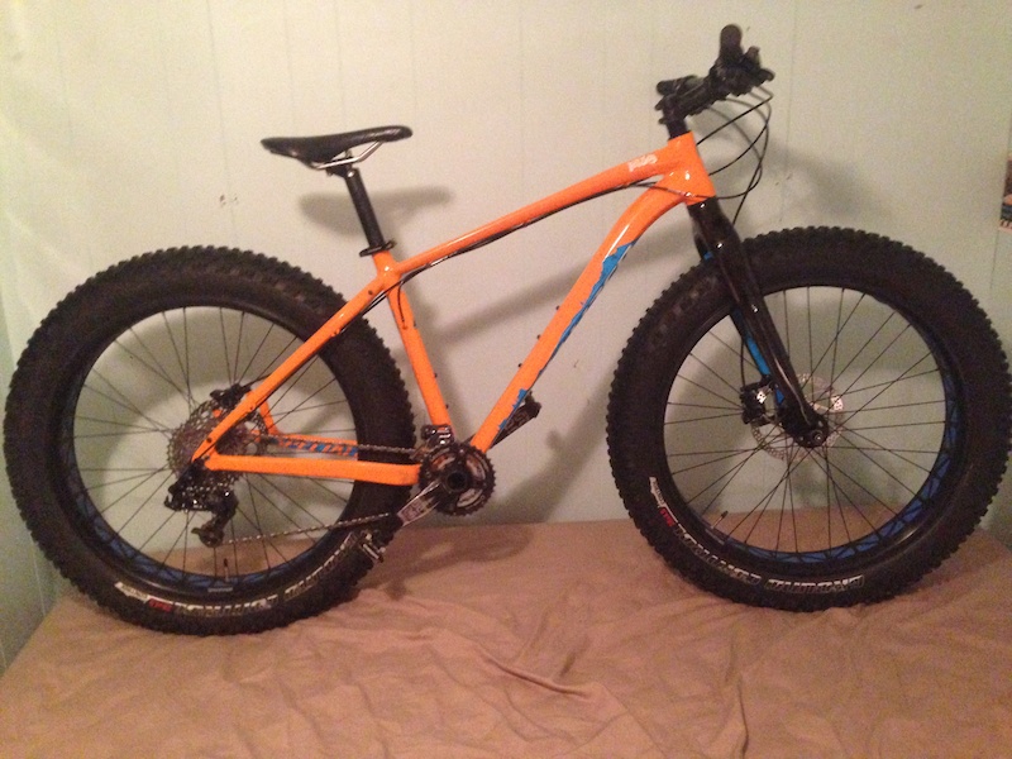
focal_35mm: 33
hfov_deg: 55.4
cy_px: 380
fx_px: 965
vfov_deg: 42.9
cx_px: 506
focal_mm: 4.12
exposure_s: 1/15
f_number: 2.4
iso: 800
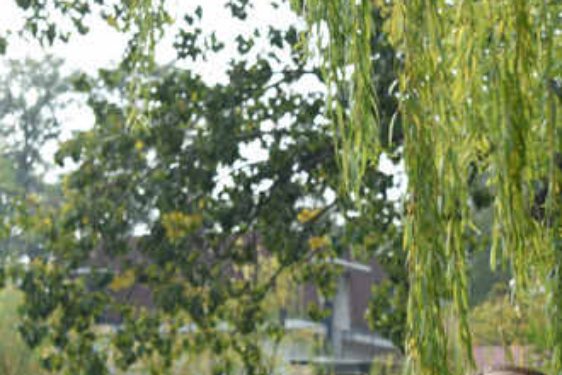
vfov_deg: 10.2
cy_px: 497
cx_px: 489
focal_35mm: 131
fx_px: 2045
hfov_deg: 15.5
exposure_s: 1/125
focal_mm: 36
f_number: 5.6
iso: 100
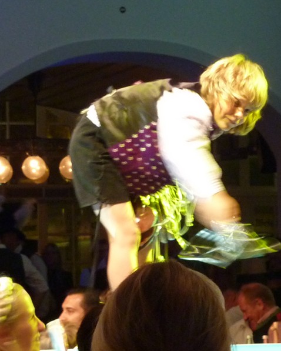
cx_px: 122
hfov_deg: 8.5
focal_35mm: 183
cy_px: 175
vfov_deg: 10.5
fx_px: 1901
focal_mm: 12.8
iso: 400
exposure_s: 1/10
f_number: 4.2
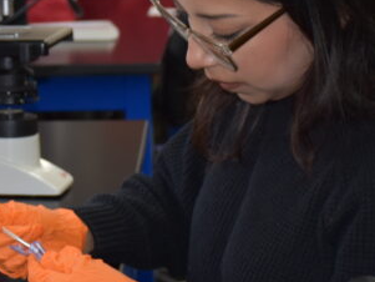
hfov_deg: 11.8
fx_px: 1810
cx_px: 93
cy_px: 90
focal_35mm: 167
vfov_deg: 8.9
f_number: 4.2
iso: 500
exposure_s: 1/60
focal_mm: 34
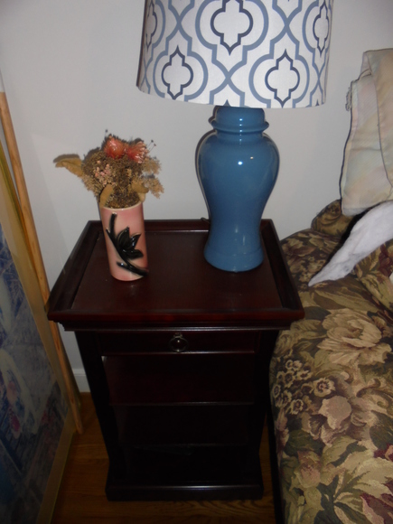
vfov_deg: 67.3
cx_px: 196
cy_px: 262
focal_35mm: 26
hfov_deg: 53.1
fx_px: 394
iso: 200
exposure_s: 1/30
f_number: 3.5
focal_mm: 4.6
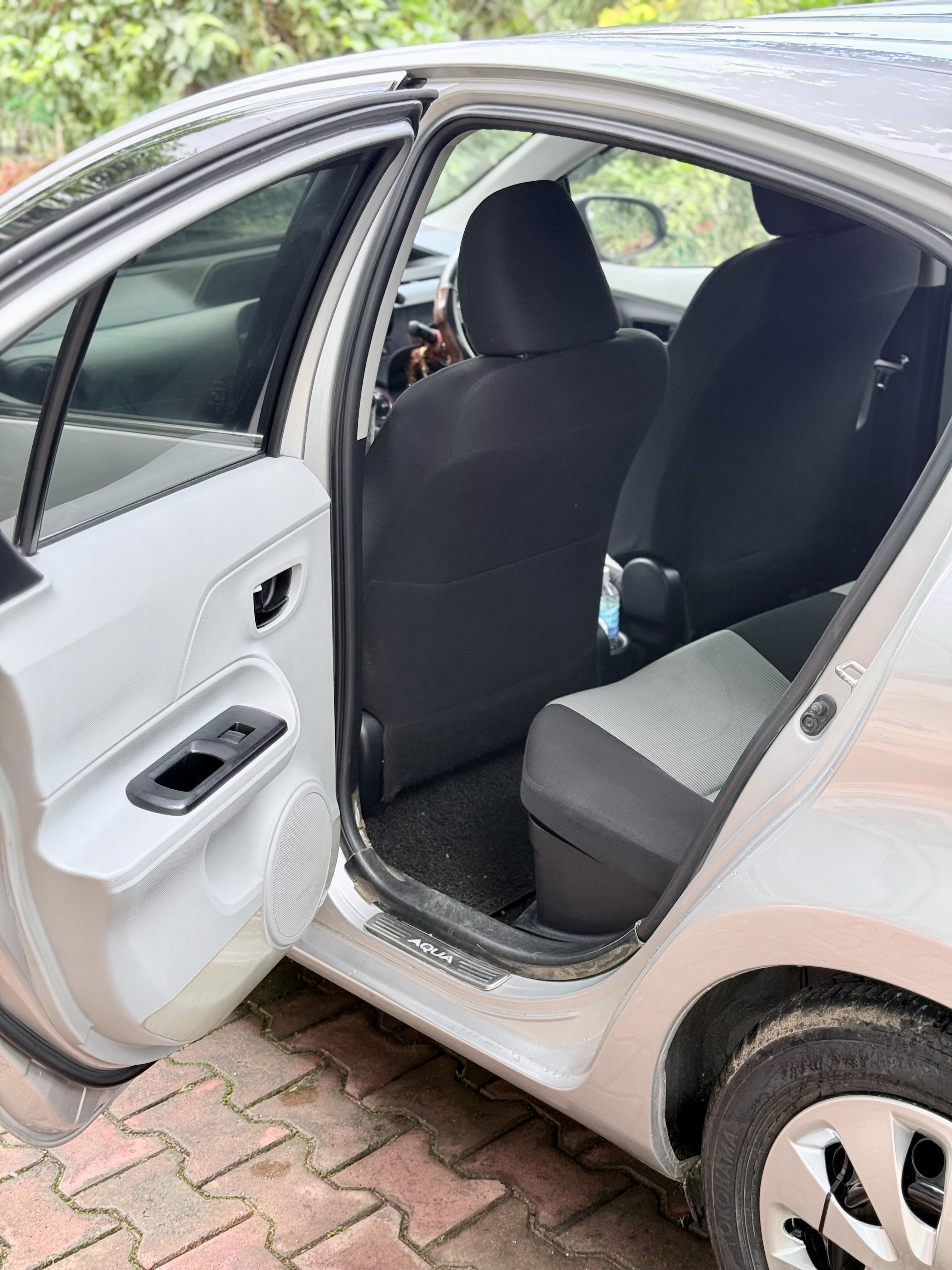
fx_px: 1760
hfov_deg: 30.3
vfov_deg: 39.7
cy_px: 635
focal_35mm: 48
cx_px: 476
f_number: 1.78
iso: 64
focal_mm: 6.76
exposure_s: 1/121
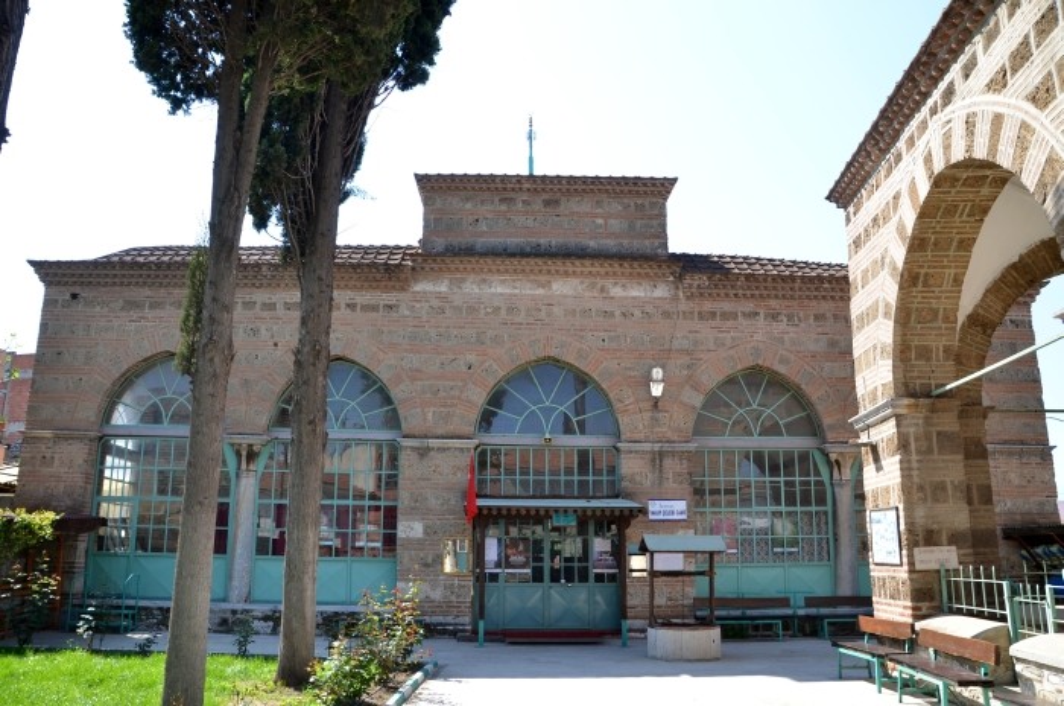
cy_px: 353
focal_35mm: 27
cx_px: 532
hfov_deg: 67.5
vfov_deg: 47.8
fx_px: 797
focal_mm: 18
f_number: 8
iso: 200
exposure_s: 1/250
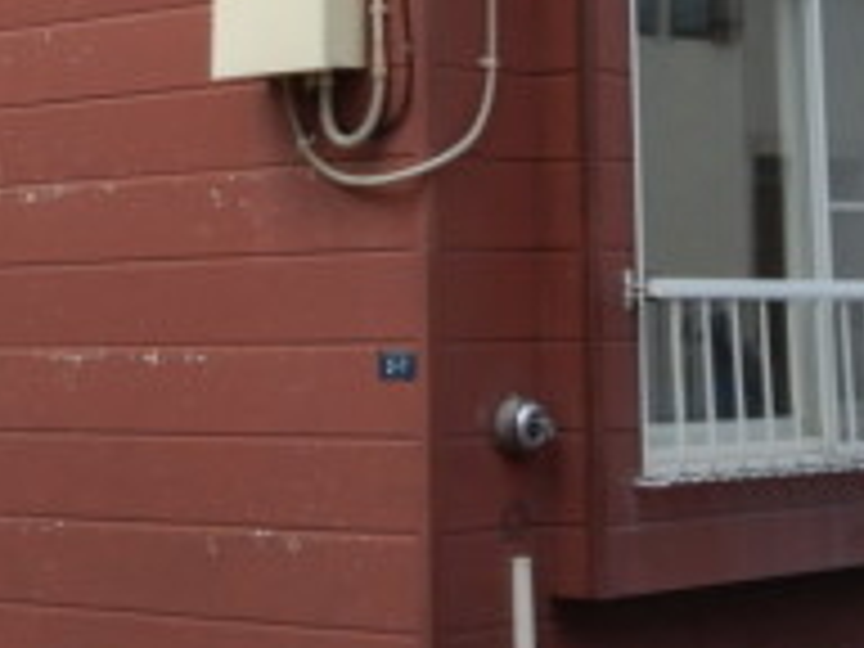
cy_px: -346
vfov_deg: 13.8
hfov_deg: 19.6
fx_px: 2496
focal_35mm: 100
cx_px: 495
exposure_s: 1/1250
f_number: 2.8
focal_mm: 4.3
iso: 125
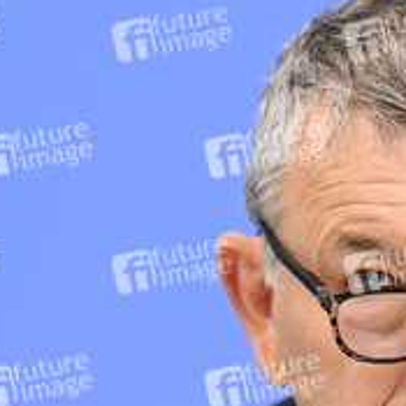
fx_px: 5095
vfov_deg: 4.6
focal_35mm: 384
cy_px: 325
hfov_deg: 4.6
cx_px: 435
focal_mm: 175
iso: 4000
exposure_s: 1/500
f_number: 5
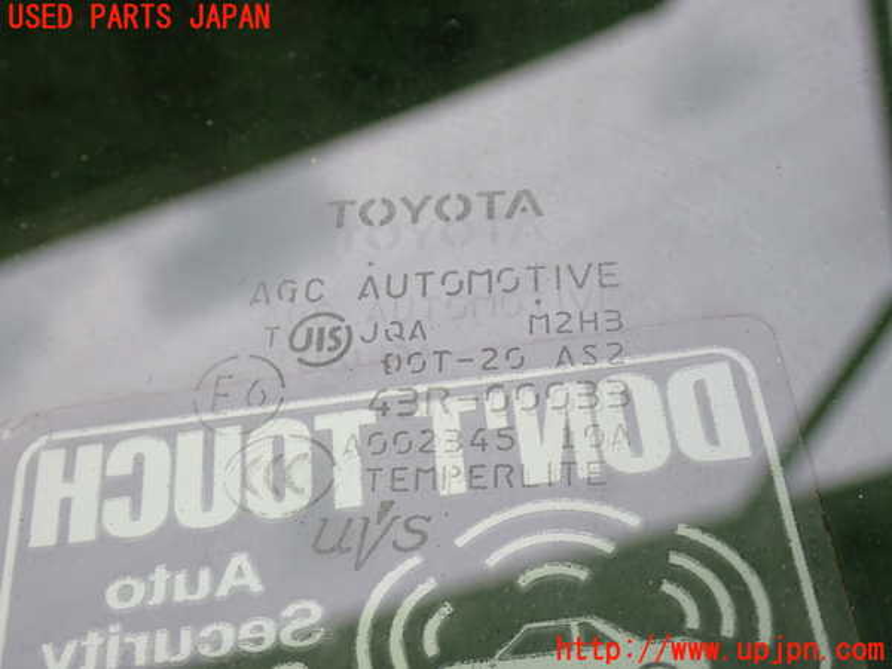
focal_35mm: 47
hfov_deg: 40.4
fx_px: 1211
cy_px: 334
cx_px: 446
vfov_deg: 30.9
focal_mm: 8.4
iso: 200
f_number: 3.1
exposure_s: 1/60
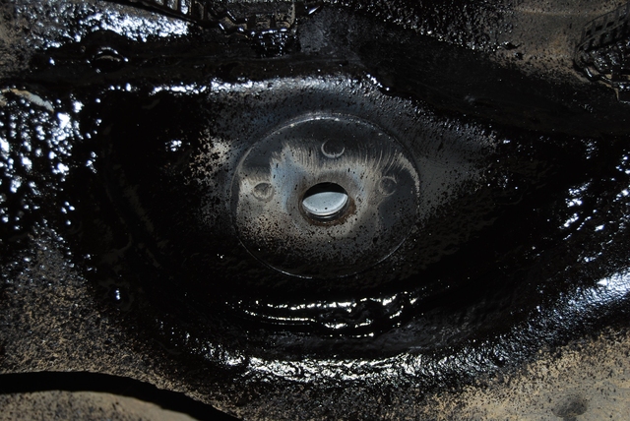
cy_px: 210
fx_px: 1445
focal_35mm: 82
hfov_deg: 24.6
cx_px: 315
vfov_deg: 16.6
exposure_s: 1/125
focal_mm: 55
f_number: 5.6
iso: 100
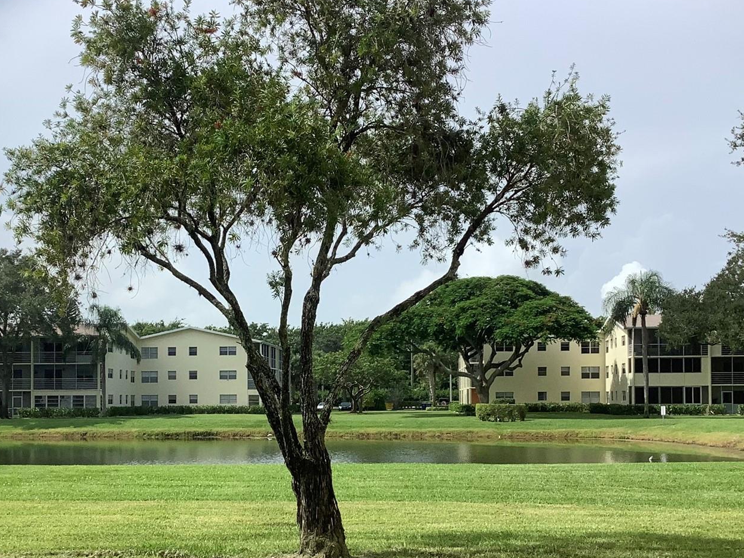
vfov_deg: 28.3
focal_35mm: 51
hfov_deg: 37.3
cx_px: 290
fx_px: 1096
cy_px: 384
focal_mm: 3.3
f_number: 2.4
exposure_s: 1/1942
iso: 25
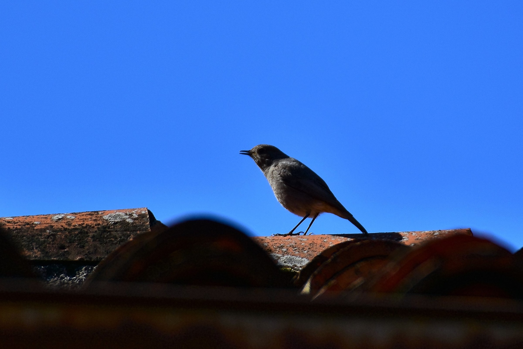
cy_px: 174
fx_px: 5230
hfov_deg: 5.7
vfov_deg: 3.8
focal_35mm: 360
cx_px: 262
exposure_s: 1/1000
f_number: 5.6
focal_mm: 240
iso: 100
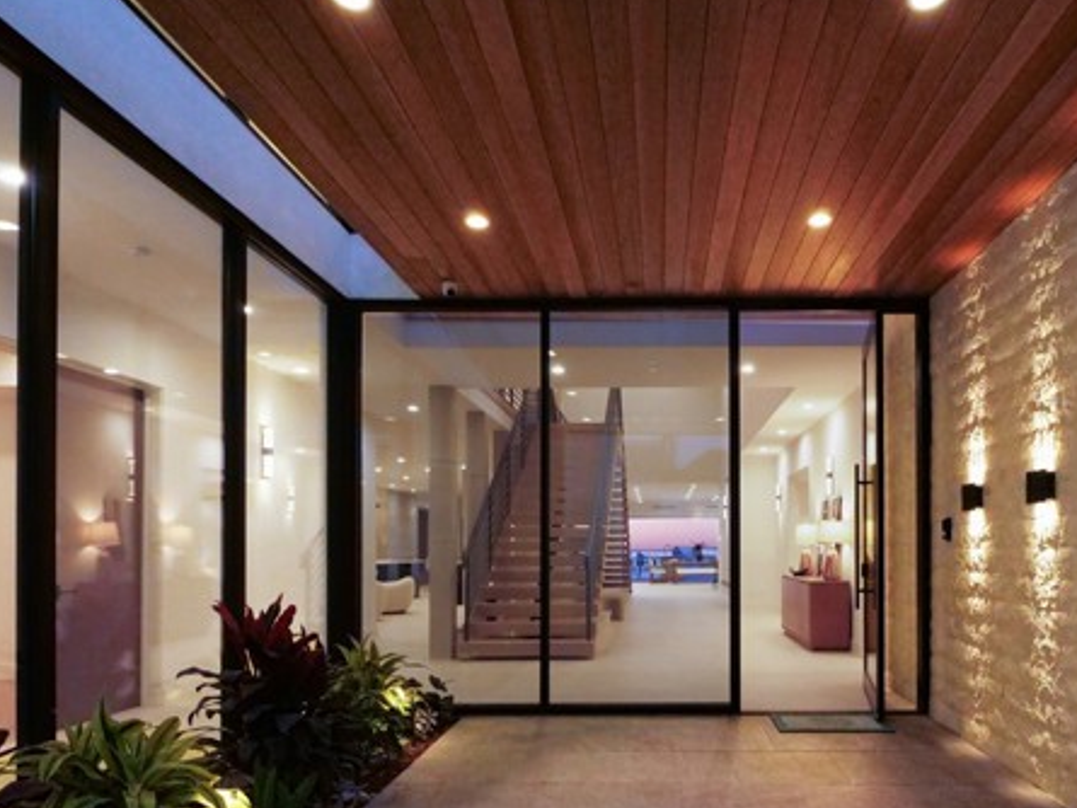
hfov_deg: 72.5
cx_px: 683
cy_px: 547
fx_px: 716
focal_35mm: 23
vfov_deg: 57.4
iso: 3200
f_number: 8
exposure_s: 1/40
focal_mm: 8
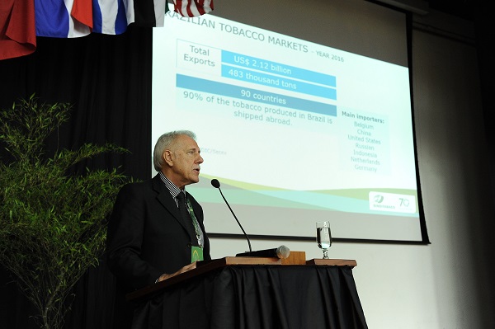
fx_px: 659
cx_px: 248
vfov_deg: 28.0
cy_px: 164
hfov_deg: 41.1
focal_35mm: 48
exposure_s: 1/100
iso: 3200
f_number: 4
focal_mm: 48
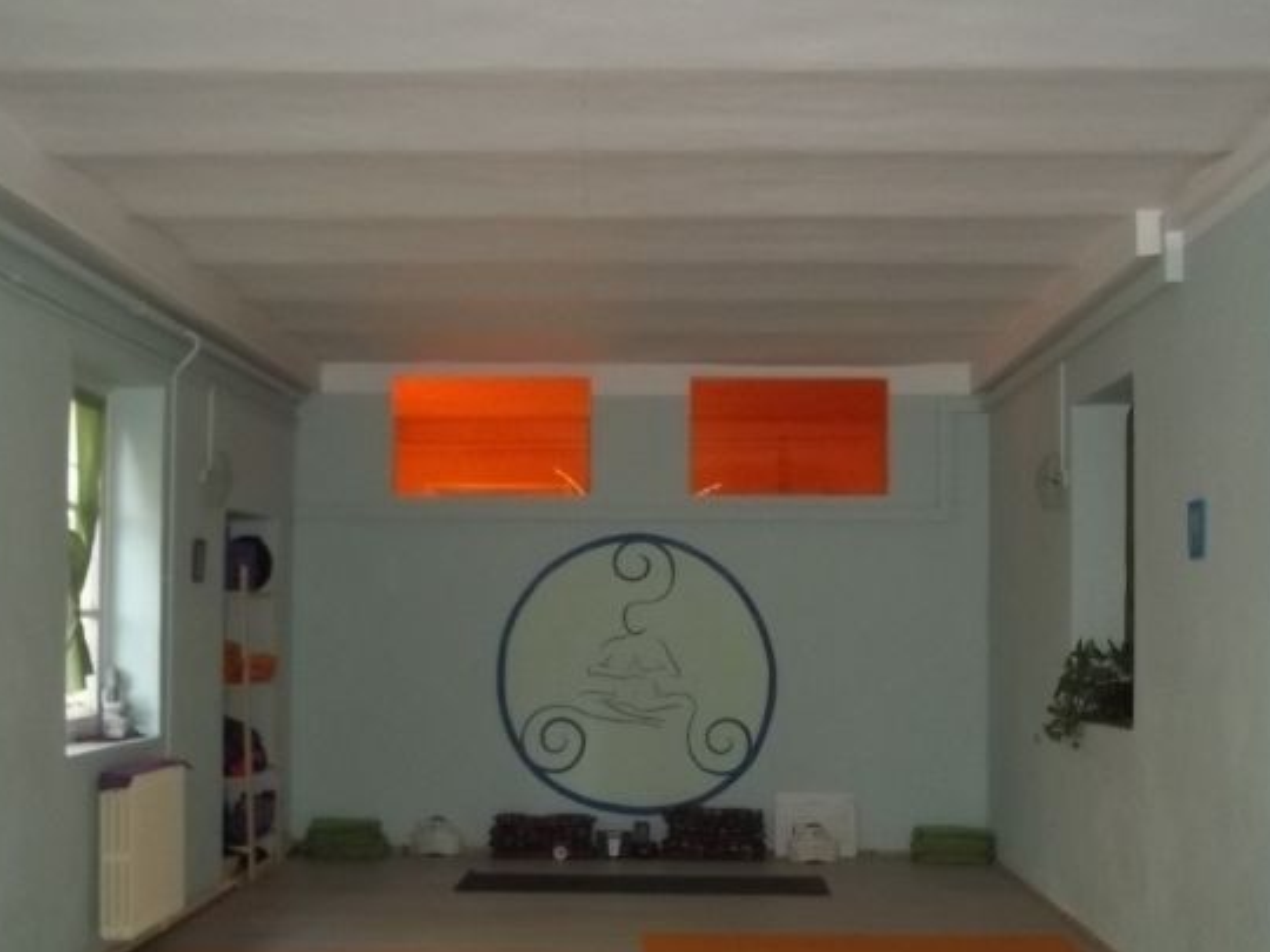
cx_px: 595
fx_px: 1614
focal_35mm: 44
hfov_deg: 42.9
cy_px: 563
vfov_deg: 32.8
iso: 320
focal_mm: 6.5
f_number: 3.1
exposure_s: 1/30
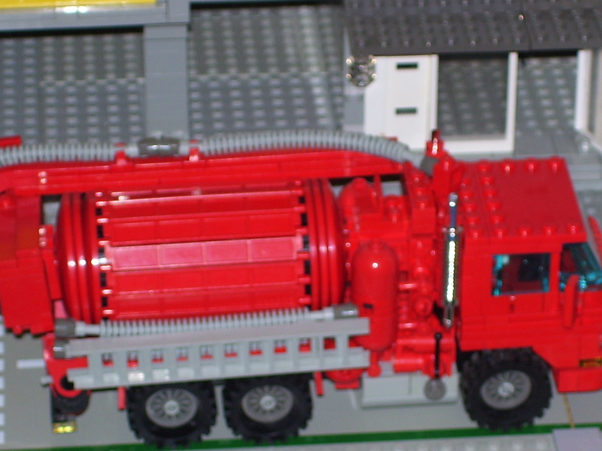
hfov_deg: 10.8
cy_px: 336
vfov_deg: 8.1
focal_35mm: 183
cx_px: 329
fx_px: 3183
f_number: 4.6
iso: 80
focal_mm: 18
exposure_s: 1/90
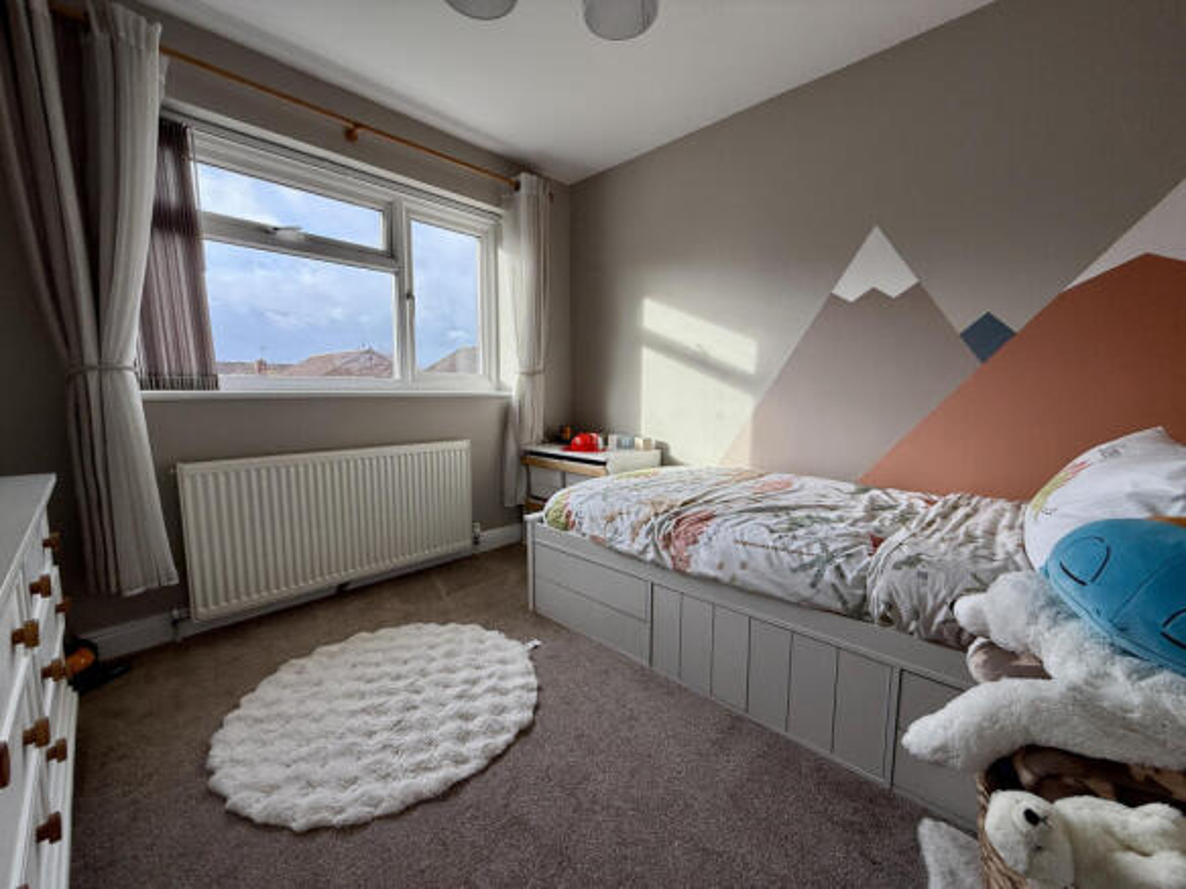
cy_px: 444
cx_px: 593
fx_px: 480
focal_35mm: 14
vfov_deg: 85.7
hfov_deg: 102.1
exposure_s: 1/328
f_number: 2.2
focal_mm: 2.22
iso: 64
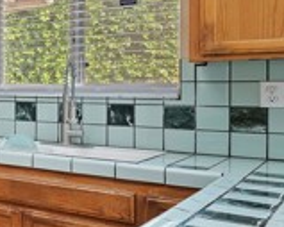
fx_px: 445
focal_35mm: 53
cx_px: -266
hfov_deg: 20.1
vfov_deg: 28.6
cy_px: 107
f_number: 10
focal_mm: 14
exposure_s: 1/10
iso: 500
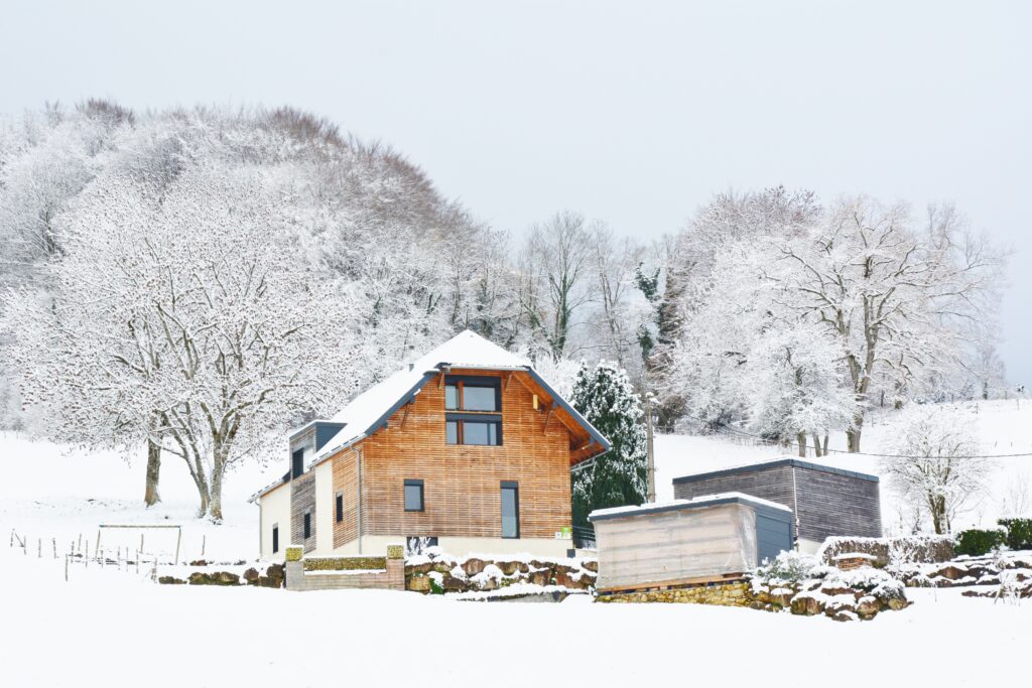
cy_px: 344
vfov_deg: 13.0
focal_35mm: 105
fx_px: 3010
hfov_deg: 19.5
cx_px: 516
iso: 180
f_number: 11
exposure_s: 1/125
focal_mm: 70
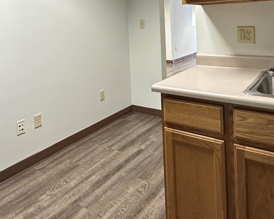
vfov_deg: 42.2
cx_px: 159
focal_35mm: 32
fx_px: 259
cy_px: 24
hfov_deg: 55.4
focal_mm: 2.22
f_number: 2.2
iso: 250
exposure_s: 1/60
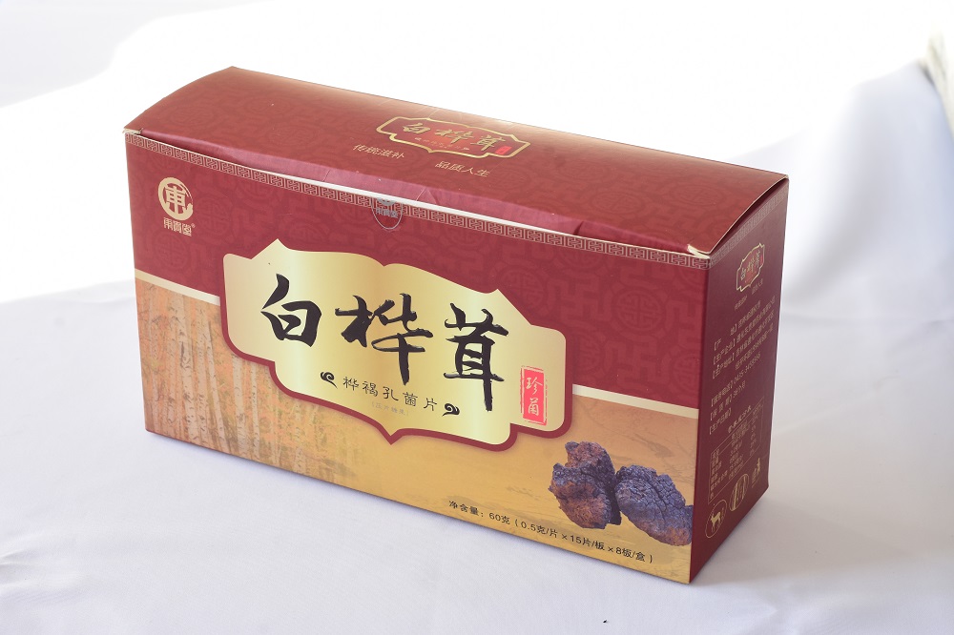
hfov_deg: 27.0
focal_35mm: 75
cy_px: 318
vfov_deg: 18.2
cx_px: 477
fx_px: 1987
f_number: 8
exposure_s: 1/25
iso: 200
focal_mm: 50
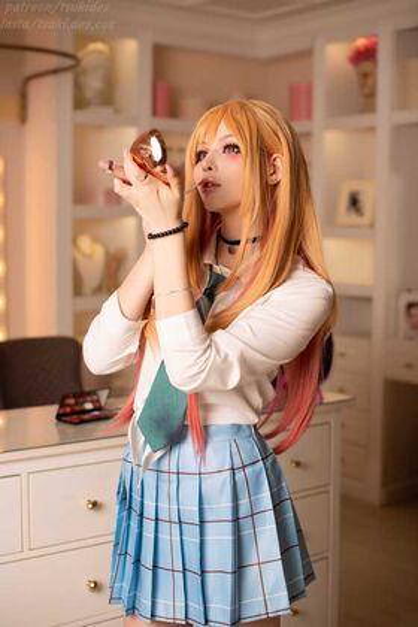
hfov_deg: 27.0
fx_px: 871
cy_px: 314
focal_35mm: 50
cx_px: 209
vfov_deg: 39.6
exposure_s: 1/160
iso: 64
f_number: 2.8
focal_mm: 50
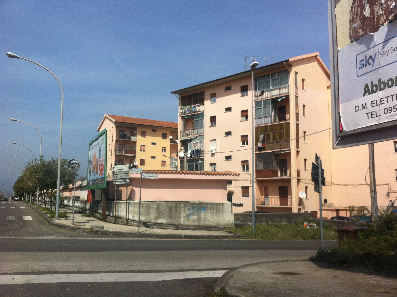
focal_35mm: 35
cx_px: 198
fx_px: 401
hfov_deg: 52.7
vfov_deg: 40.6
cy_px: 148
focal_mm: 3.85
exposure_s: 1/1774
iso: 80
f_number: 2.8
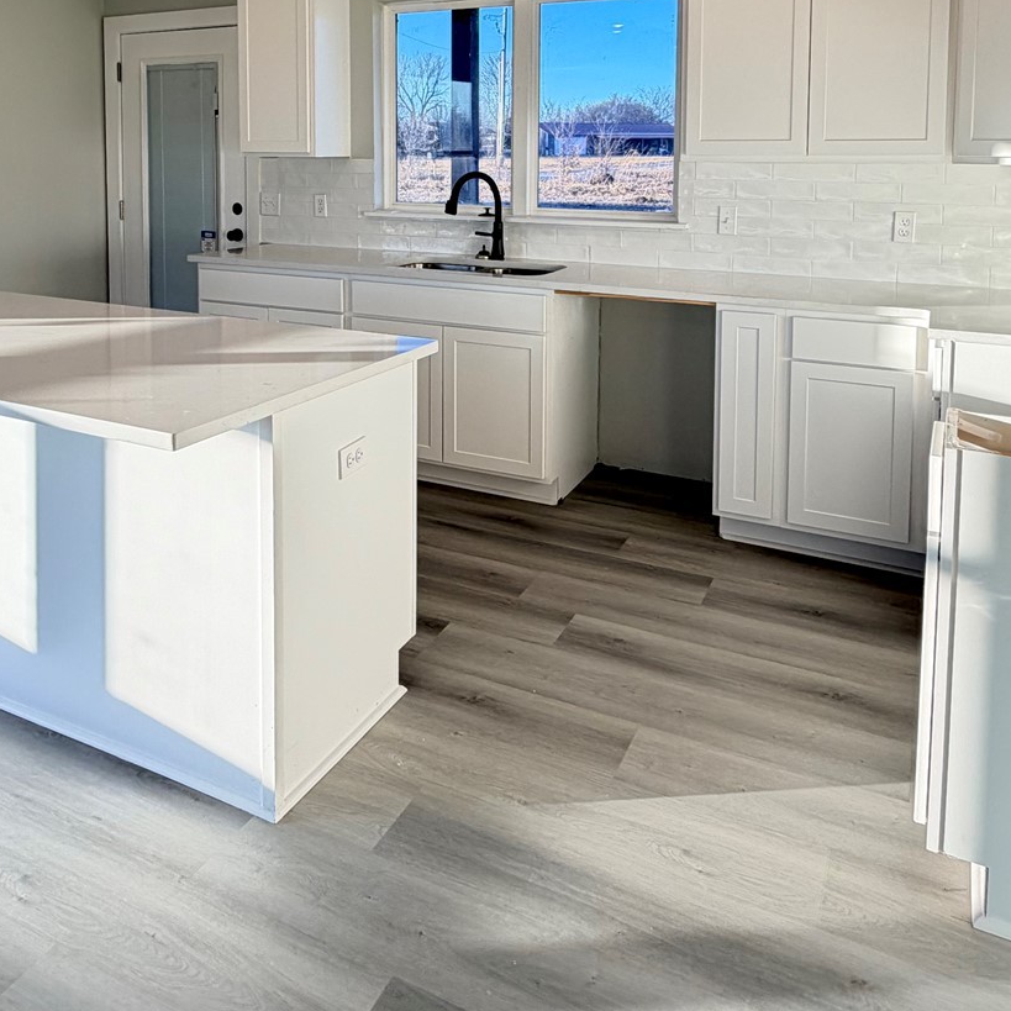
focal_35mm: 29
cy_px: 223
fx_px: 958
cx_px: 427
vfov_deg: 52.5
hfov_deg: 55.4
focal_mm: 2.22
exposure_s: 1/156
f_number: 2.2
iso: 64
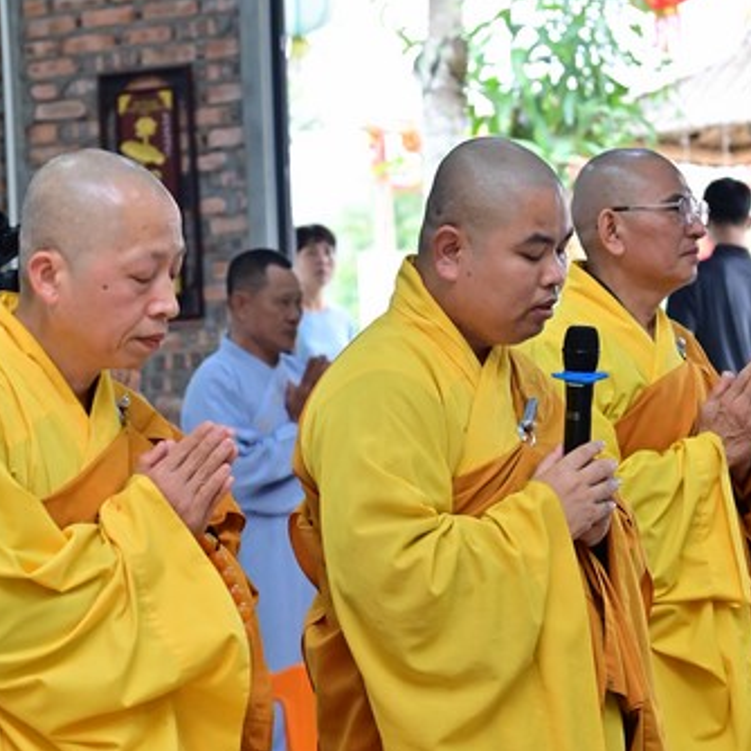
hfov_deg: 13.5
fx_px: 3166
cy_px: 560
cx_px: 349
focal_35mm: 129
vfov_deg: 13.5
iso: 2000
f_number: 5.6
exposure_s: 1/160
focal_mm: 78
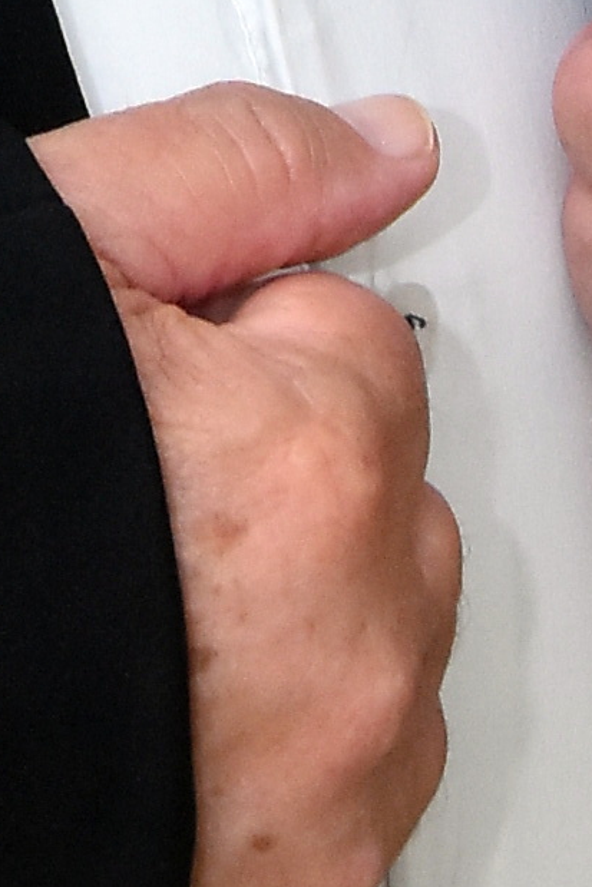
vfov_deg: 4.7
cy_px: -1906
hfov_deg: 3.3
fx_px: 10205
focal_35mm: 414
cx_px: -645
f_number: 6.3
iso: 1250
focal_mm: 38
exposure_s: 1/100
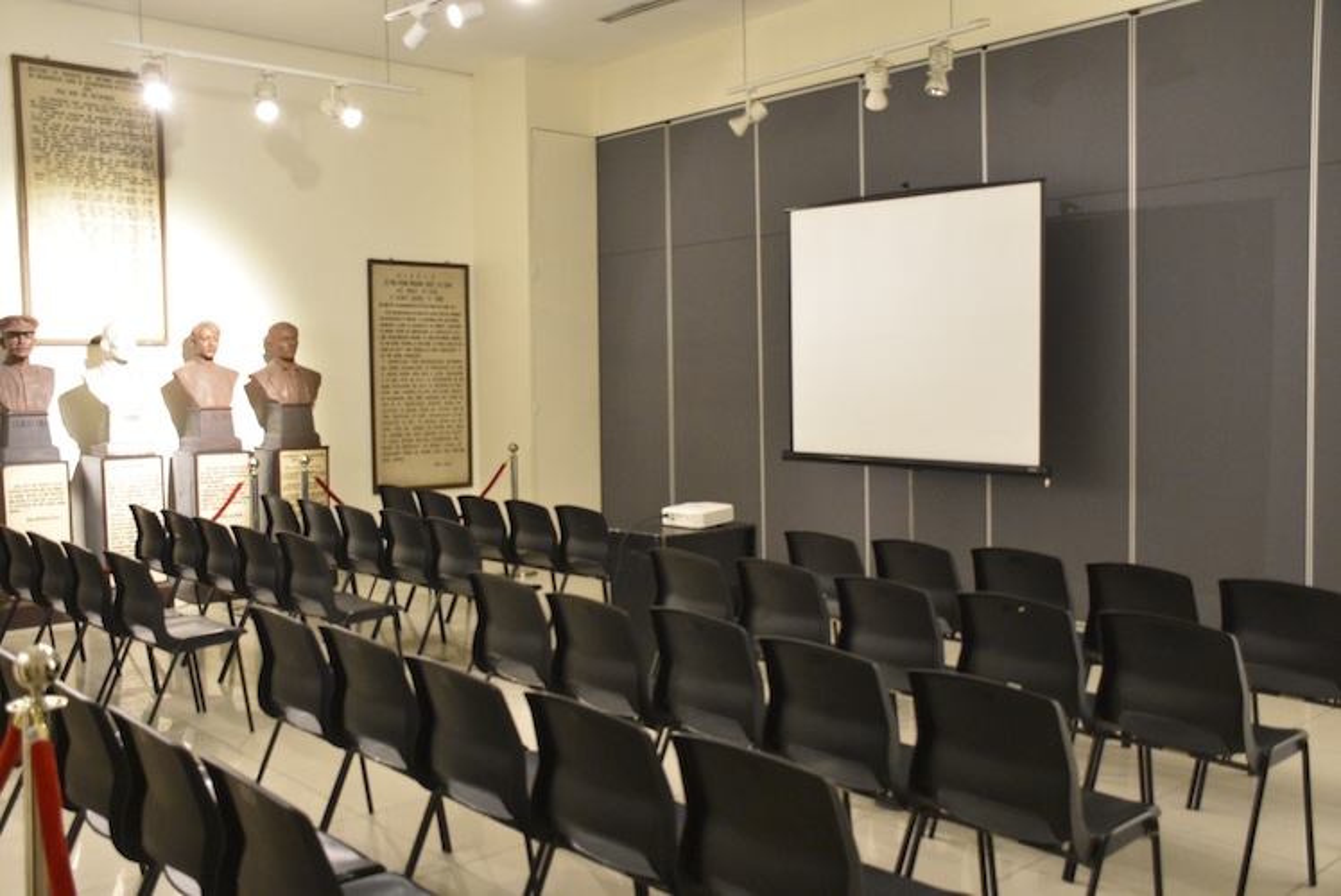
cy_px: 448
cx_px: 670
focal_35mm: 33
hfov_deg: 57.2
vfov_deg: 40.0
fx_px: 1230
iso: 4000
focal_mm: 22
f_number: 4.5
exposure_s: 1/80
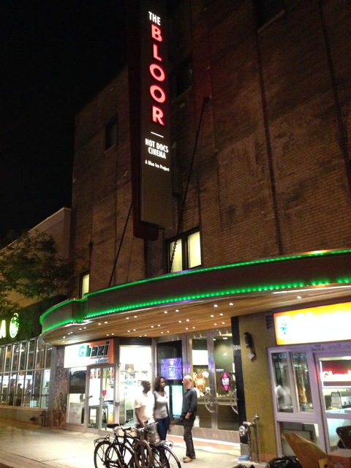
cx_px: 176
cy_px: 234
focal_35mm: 33
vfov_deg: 55.4
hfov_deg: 42.9
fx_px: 446
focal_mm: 4.12
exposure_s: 1/15
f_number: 2.4
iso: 640
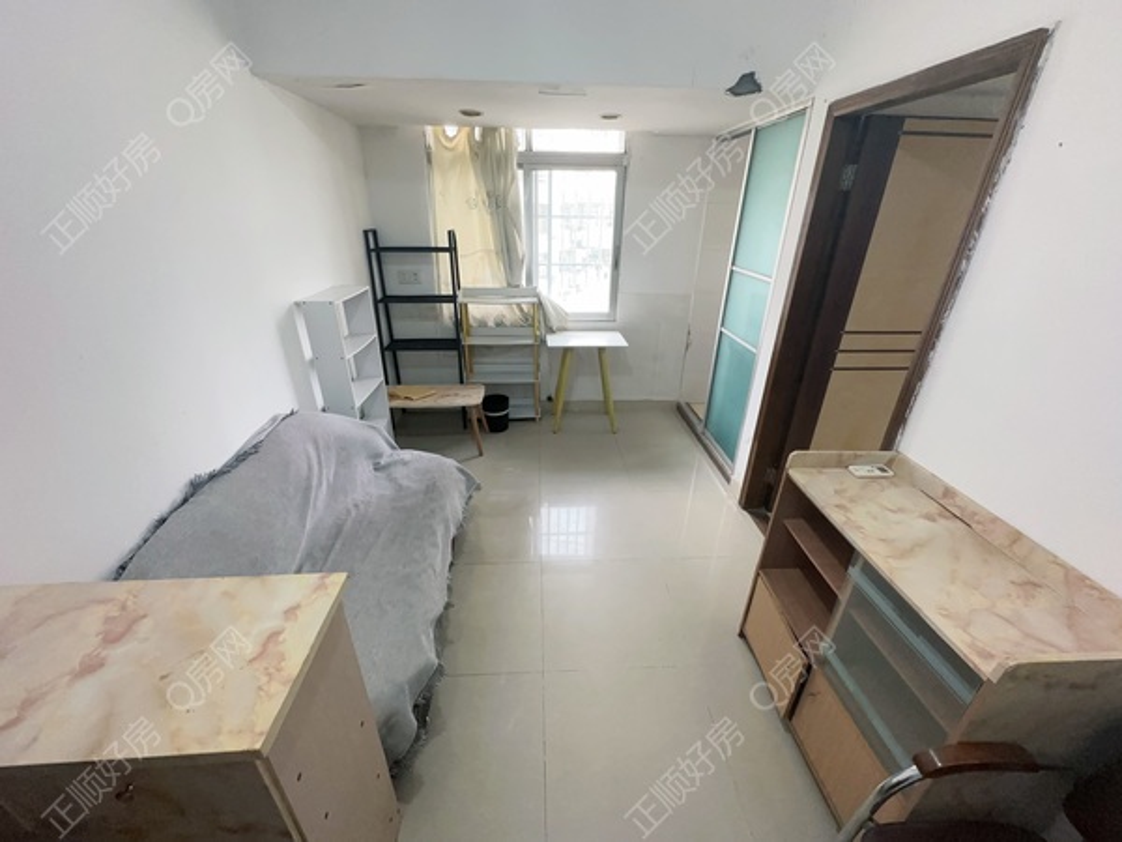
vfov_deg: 85.7
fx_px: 454
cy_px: 421
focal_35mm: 14
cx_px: 561
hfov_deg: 102.1
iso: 200
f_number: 2.2
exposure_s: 1/99
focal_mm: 2.22
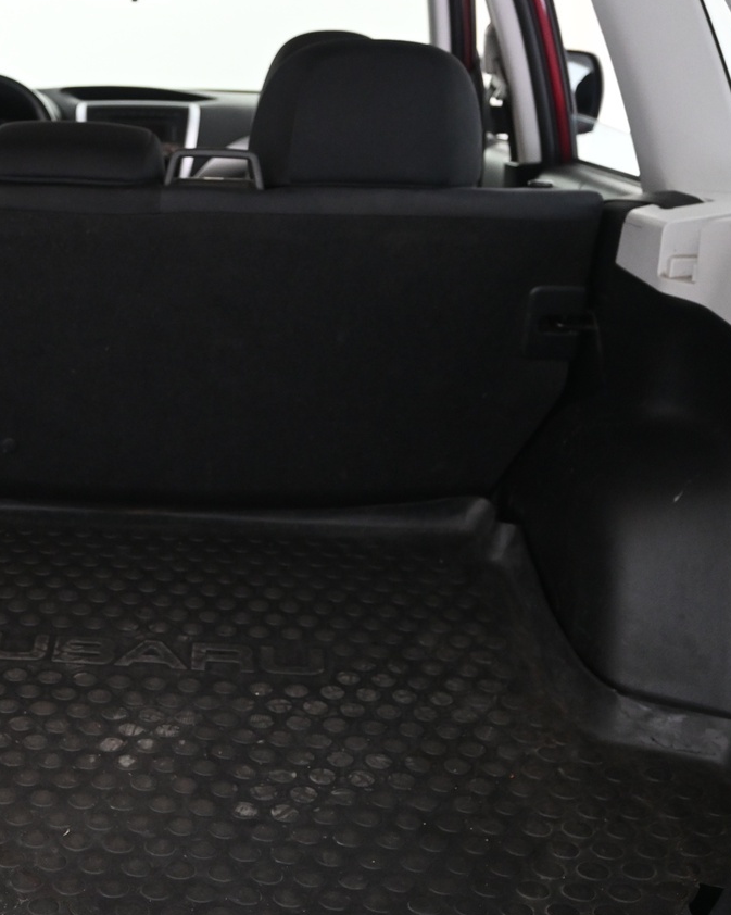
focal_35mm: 57
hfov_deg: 25.7
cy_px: 462
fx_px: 1540
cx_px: 43
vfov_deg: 33.1
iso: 1250
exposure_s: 1/30
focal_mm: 21
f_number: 4
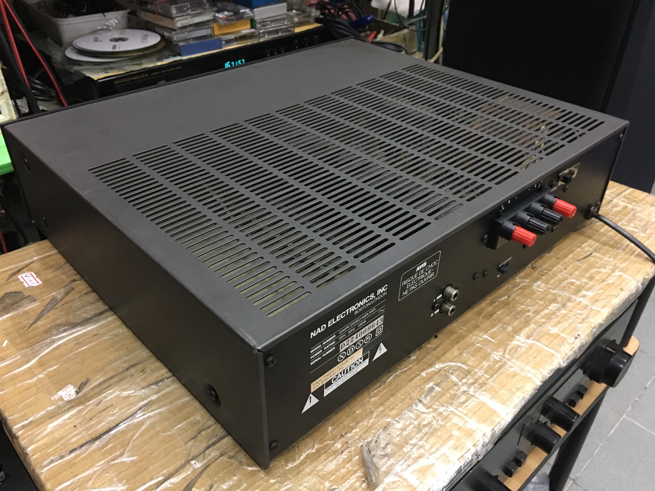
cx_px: 328
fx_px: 549
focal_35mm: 29
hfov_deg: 61.7
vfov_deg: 48.2
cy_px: 246
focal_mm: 4.15
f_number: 2.2
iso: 125
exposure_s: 1/17
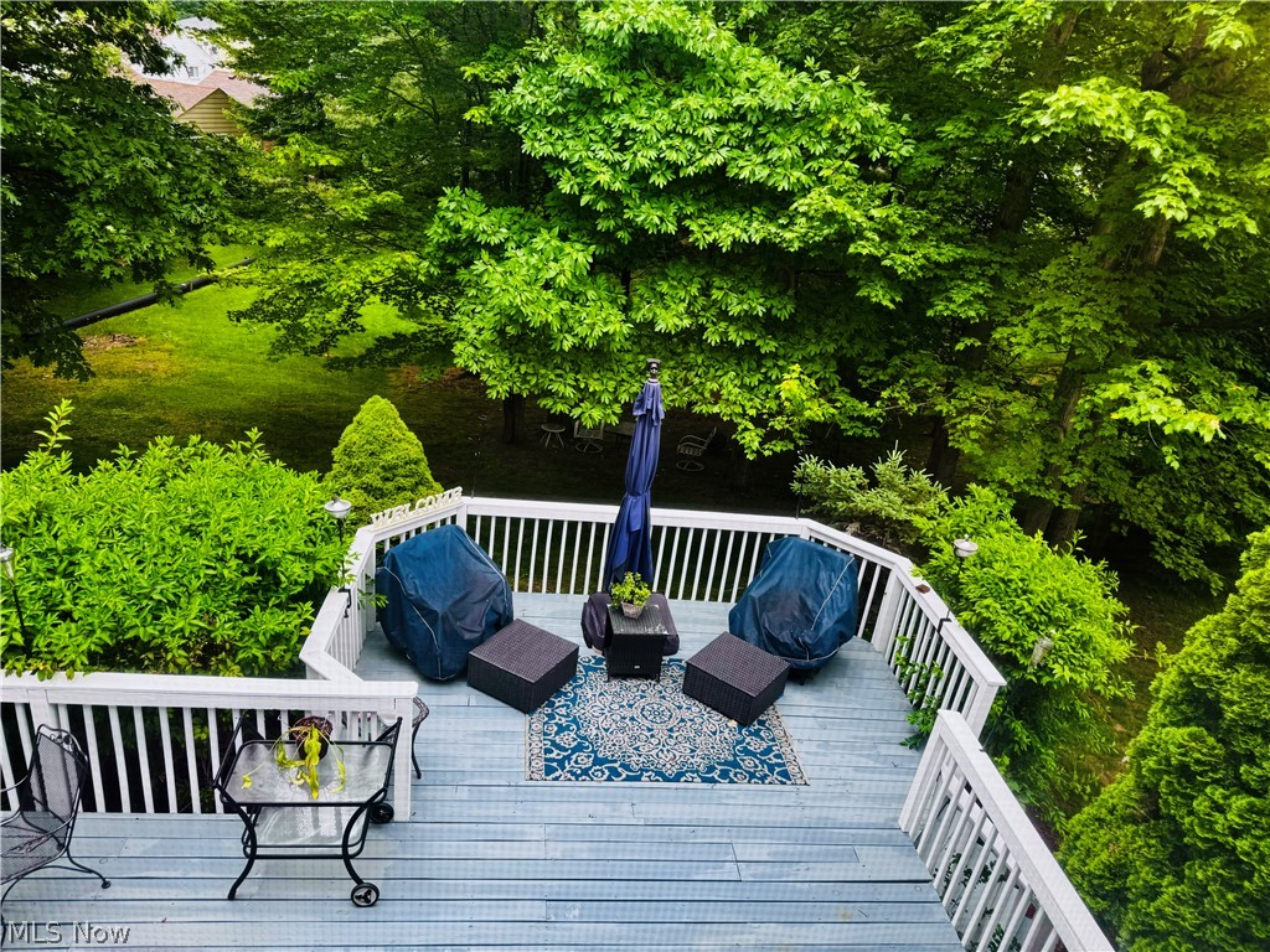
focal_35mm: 24
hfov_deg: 71.6
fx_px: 881
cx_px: 635
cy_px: 476
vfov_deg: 56.8
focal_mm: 6.76
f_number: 1.78
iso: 64
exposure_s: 1/203
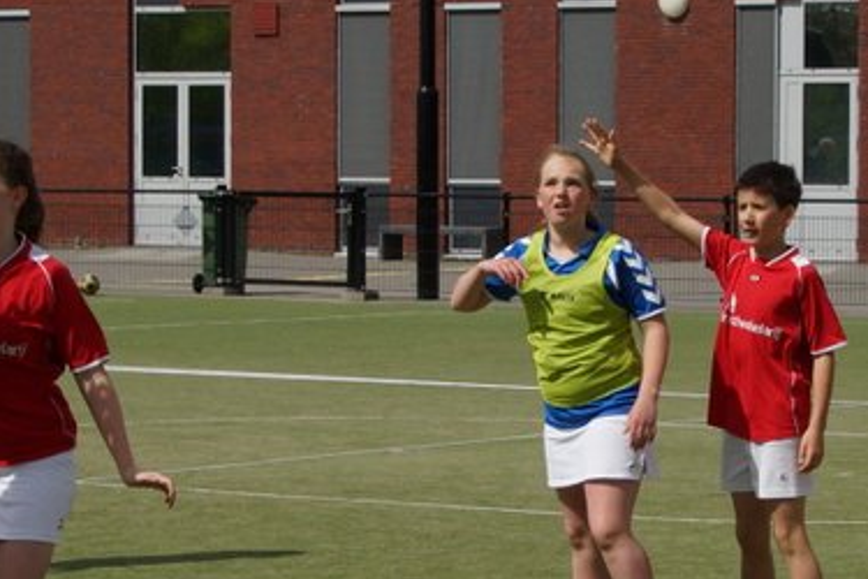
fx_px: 3456
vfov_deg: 9.6
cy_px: 191
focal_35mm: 143
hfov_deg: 14.3
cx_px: 588
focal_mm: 35
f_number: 10
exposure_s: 1/1000
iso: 320
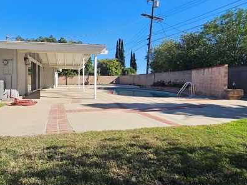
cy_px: 84
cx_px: 87
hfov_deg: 77.0
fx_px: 150
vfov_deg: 63.3
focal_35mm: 21
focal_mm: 2.2
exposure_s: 1/1222
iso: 50
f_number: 2.2
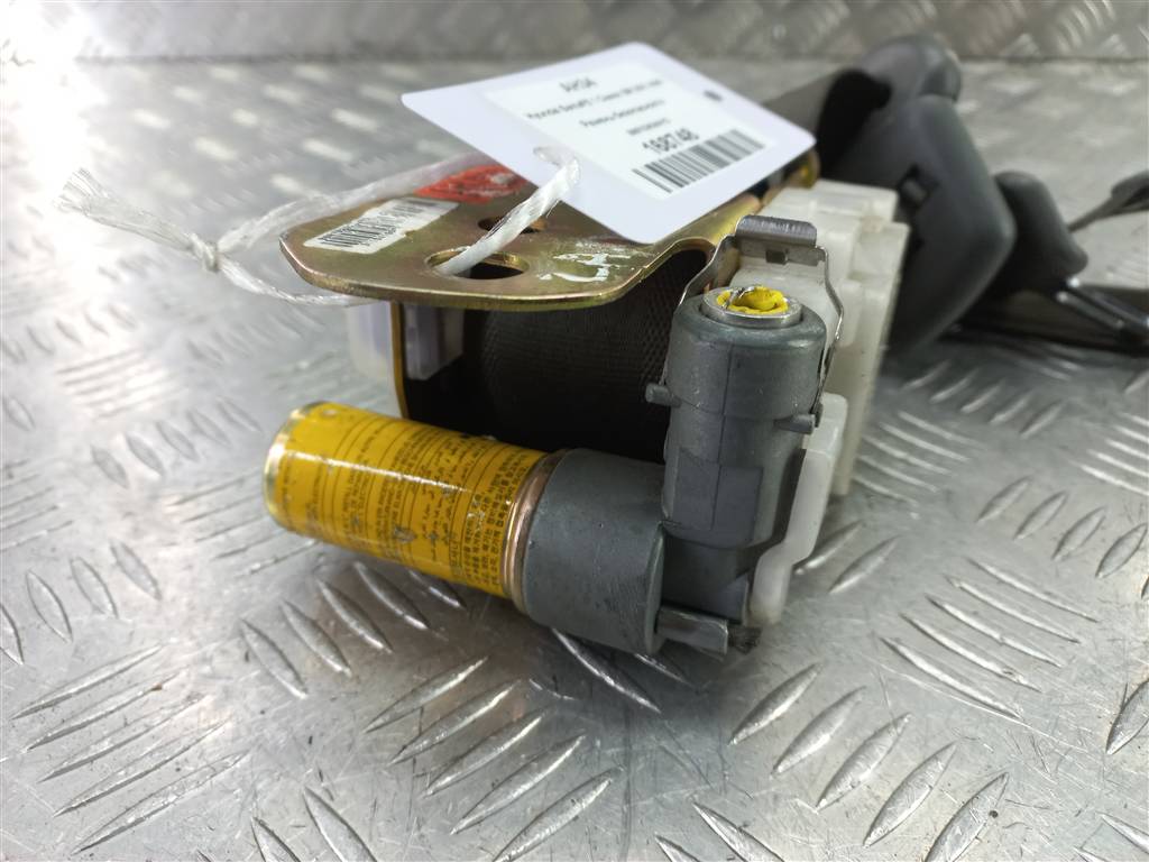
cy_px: 431
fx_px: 830
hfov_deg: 69.4
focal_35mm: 25
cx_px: 574
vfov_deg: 54.9
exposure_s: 1/50
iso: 80
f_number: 1.8
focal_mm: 4.6
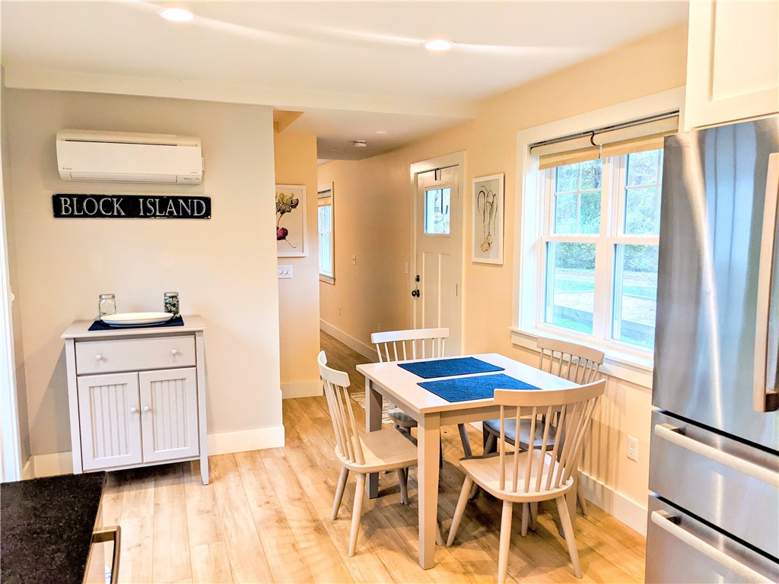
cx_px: 390
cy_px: 292
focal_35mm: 27
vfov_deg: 51.4
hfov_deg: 65.3
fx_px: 608
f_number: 1.73
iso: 121
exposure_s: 1/120
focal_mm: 4.38
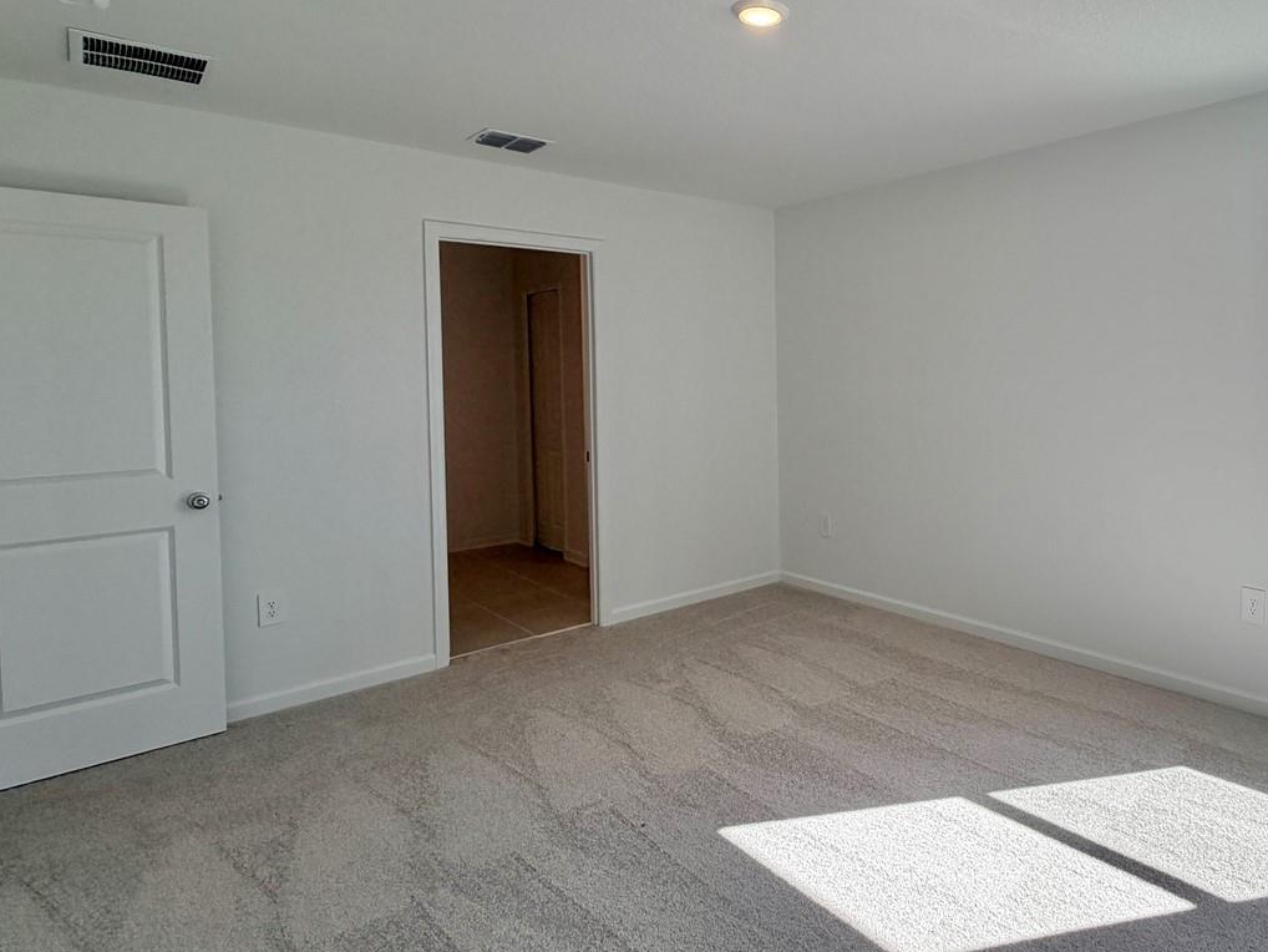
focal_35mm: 22
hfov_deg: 73.3
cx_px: 878
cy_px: 390
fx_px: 806
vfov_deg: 60.7
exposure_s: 1/219
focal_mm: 2.22
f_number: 2.2
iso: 64
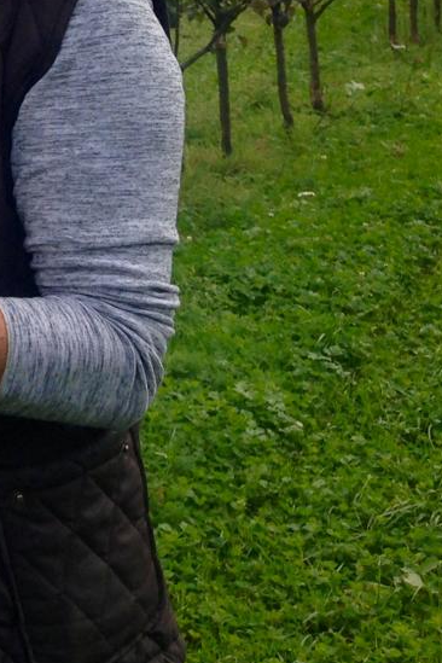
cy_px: -43
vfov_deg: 19.6
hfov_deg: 12.5
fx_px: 1842
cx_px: -364
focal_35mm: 100
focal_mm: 4.12
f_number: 2.4
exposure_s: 1/463
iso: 50
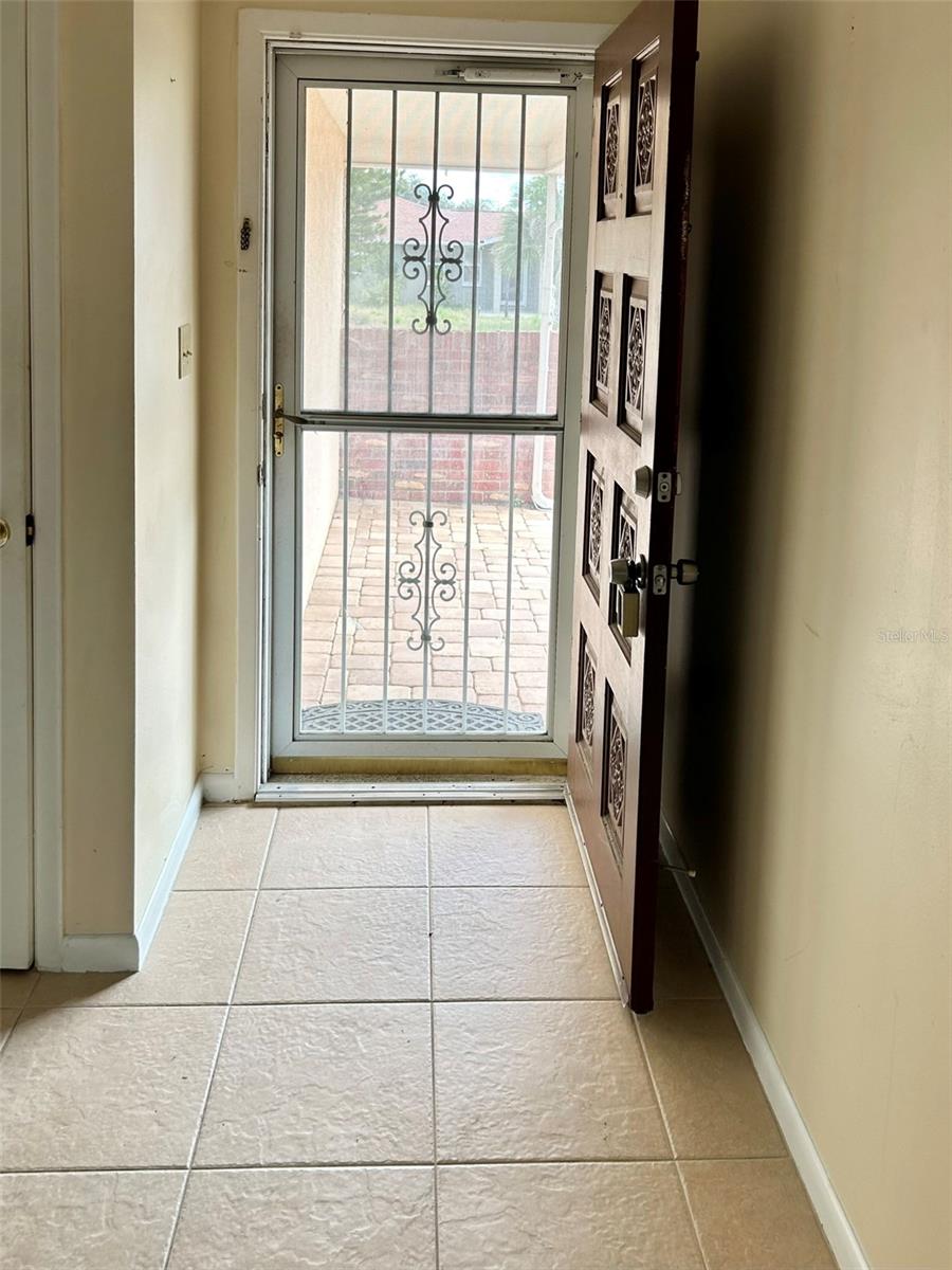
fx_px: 953
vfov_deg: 67.3
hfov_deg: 53.1
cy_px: 635
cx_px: 476
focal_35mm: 26
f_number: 1.5
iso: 40
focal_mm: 5.7
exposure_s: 1/170
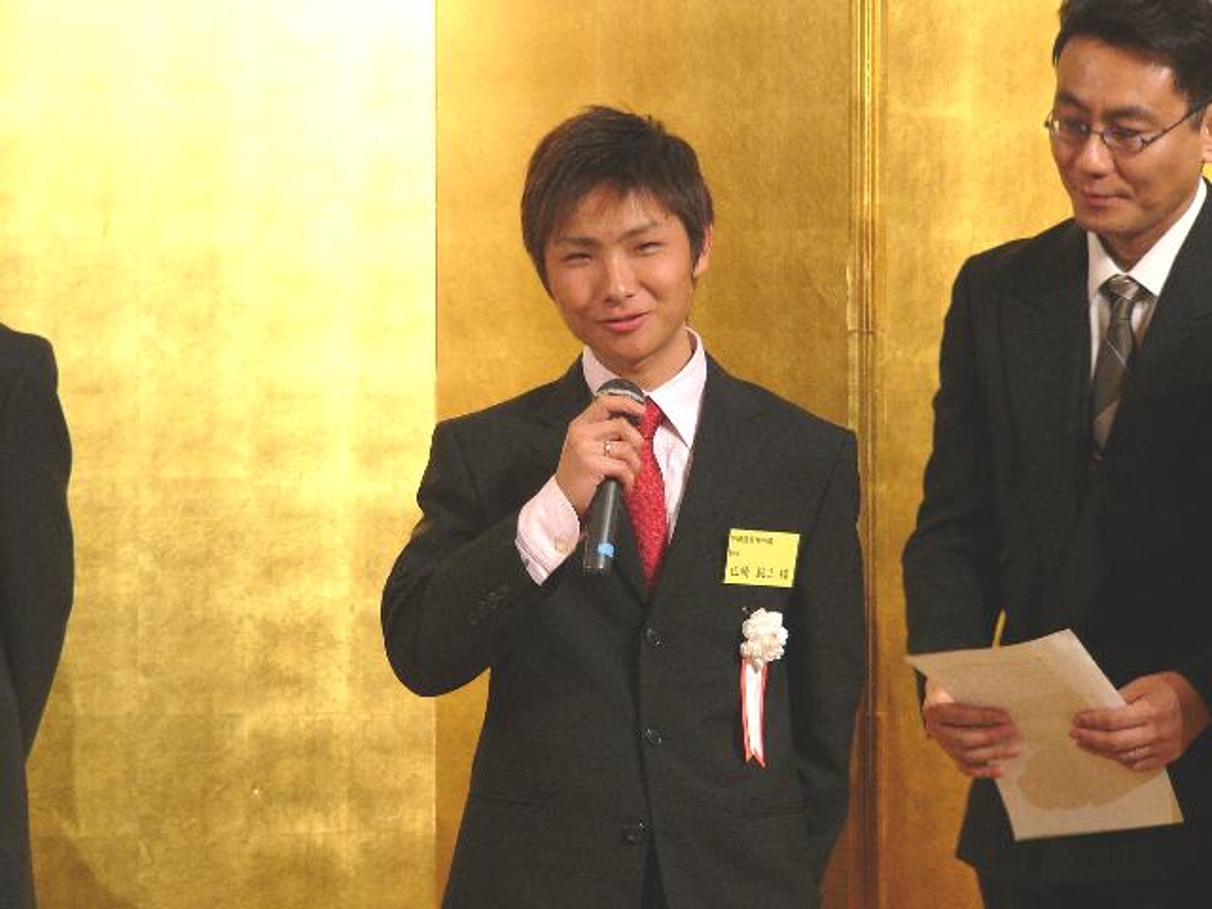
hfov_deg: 13.3
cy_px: 454
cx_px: 606
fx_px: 5217
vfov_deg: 10.0
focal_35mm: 149
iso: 100
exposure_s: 1/30
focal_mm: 24.8
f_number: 2.8
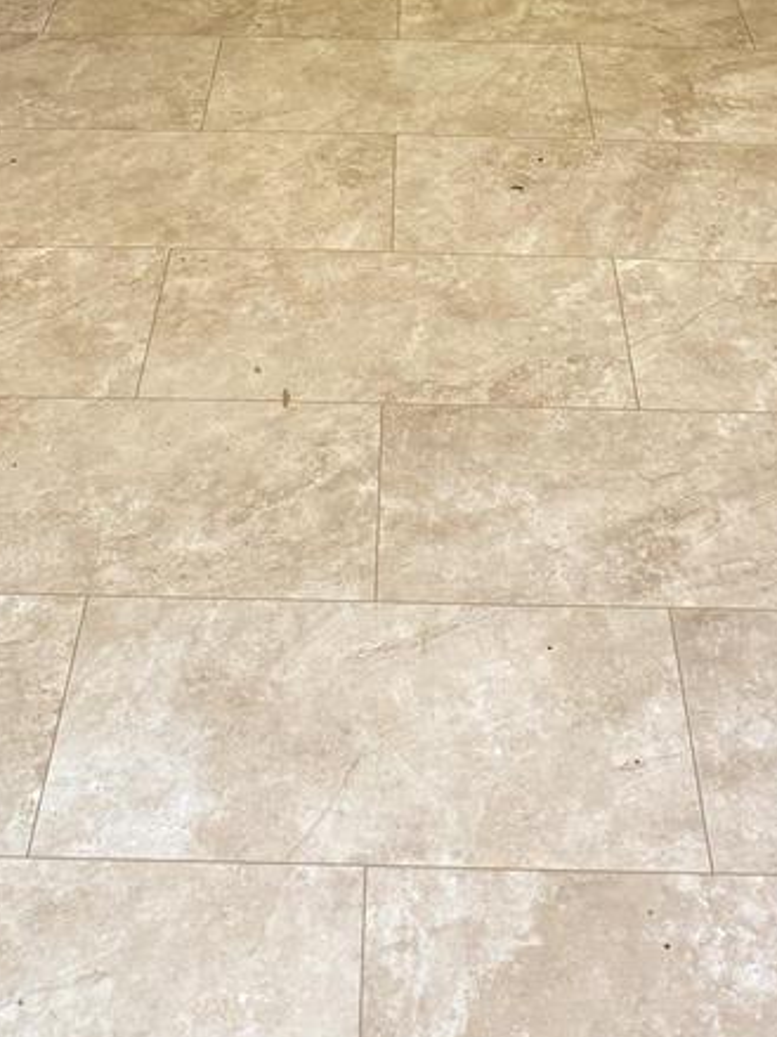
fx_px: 1767
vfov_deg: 28.3
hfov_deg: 24.8
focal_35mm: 59
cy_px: -220
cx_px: 390
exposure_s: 1/60
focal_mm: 6.76
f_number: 1.78
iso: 320
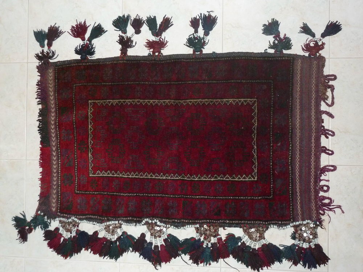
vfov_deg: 32.9
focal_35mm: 44
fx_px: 461
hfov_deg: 42.9
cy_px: 136
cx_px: 182
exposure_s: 1/30
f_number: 3.7
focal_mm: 7.3
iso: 400
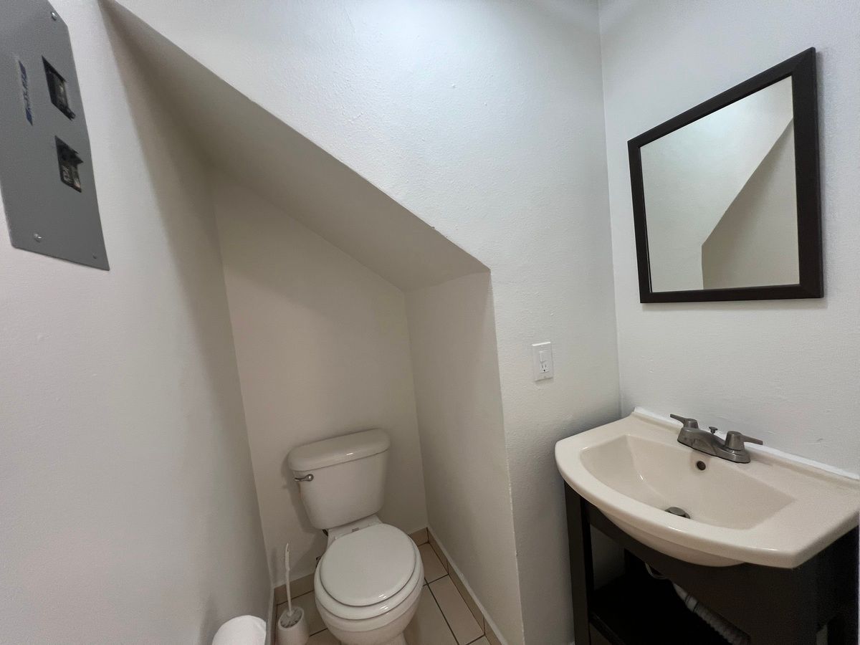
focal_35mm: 13
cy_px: 322
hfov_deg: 106.2
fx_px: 323
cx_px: 430
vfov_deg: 89.9
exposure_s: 1/60
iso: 160
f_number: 1.8
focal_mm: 1.57
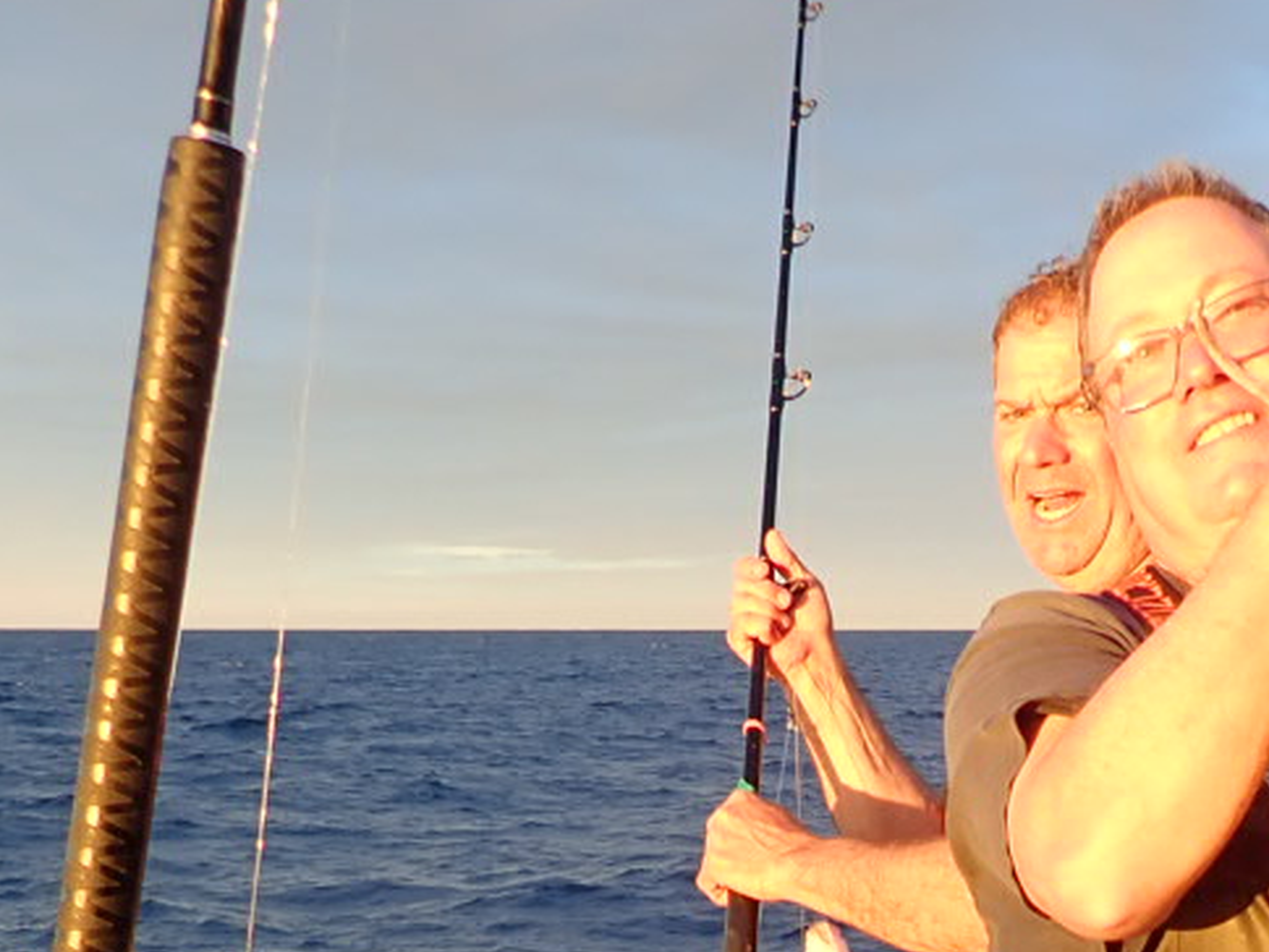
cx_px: 979
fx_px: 2420
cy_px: 1153
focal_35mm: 66
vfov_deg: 20.7
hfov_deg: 28.9
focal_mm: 4.5
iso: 100
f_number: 2
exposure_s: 1/100
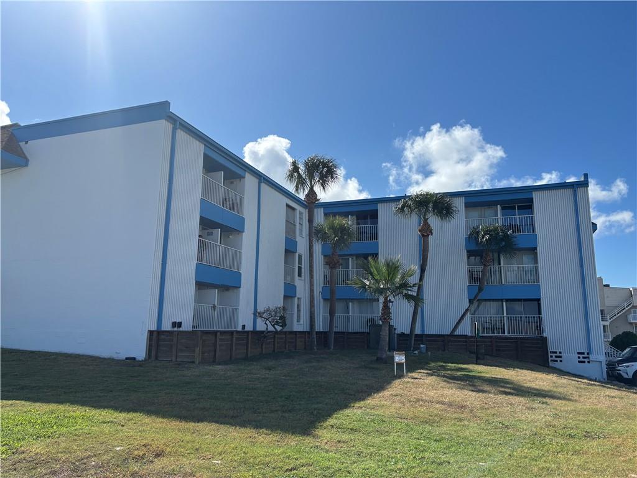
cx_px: 318
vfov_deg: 53.1
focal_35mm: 26
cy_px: 239
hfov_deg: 67.3
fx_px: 478
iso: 50
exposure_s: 1/5348
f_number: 1.6
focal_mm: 5.96
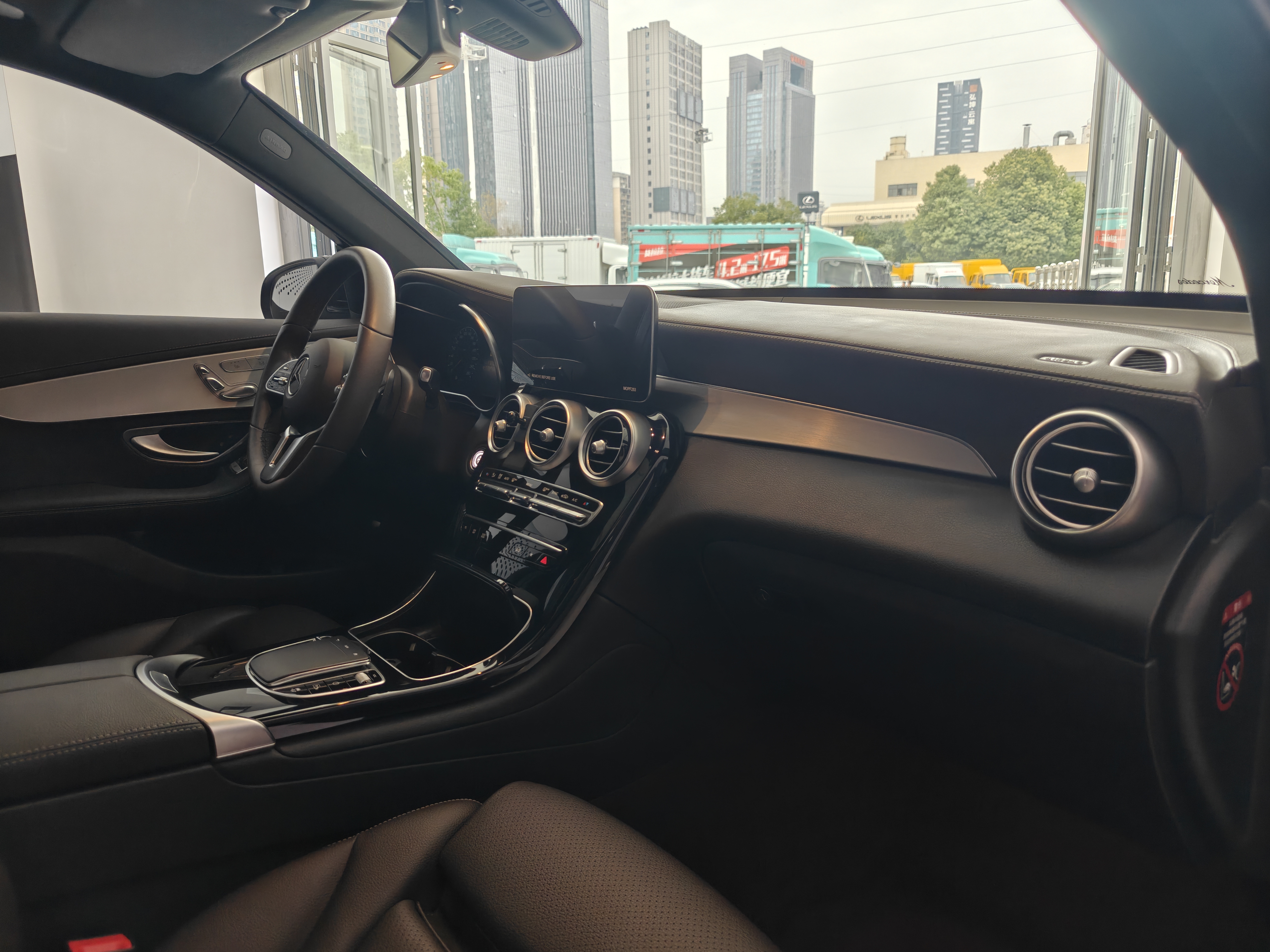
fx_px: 844
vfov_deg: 58.9
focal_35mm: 23
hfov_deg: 73.9
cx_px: 635
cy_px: 476
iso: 640
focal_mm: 6.06
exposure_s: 1/100
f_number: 1.6
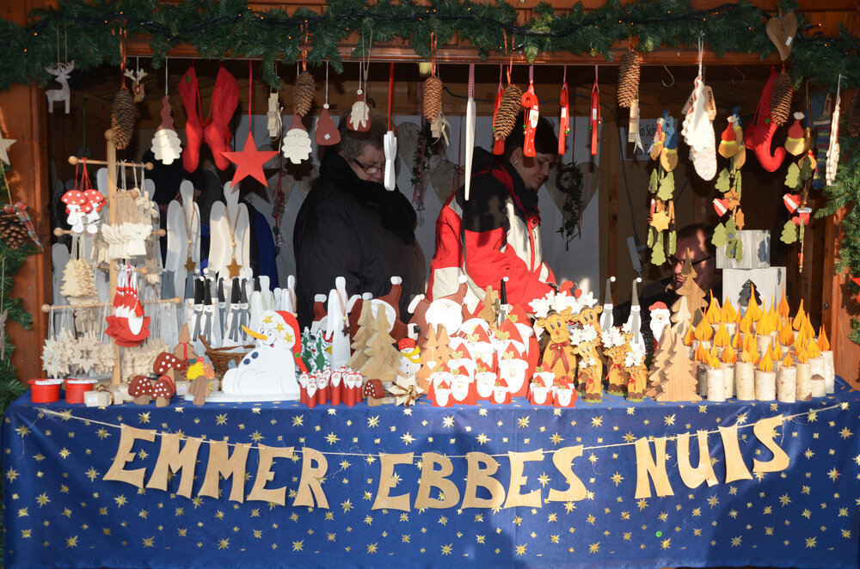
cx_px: 430
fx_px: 858
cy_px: 284
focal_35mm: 36
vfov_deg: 36.7
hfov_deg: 53.2
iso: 100
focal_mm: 24
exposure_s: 1/200
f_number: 6.7
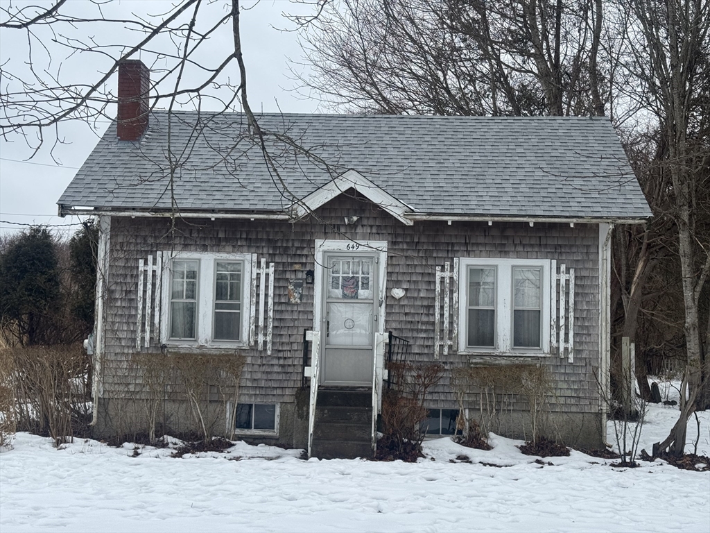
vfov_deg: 30.3
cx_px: 355
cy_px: 266
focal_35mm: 48
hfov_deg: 39.7
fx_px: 985
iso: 64
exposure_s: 1/1114
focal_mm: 6.76
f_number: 1.78
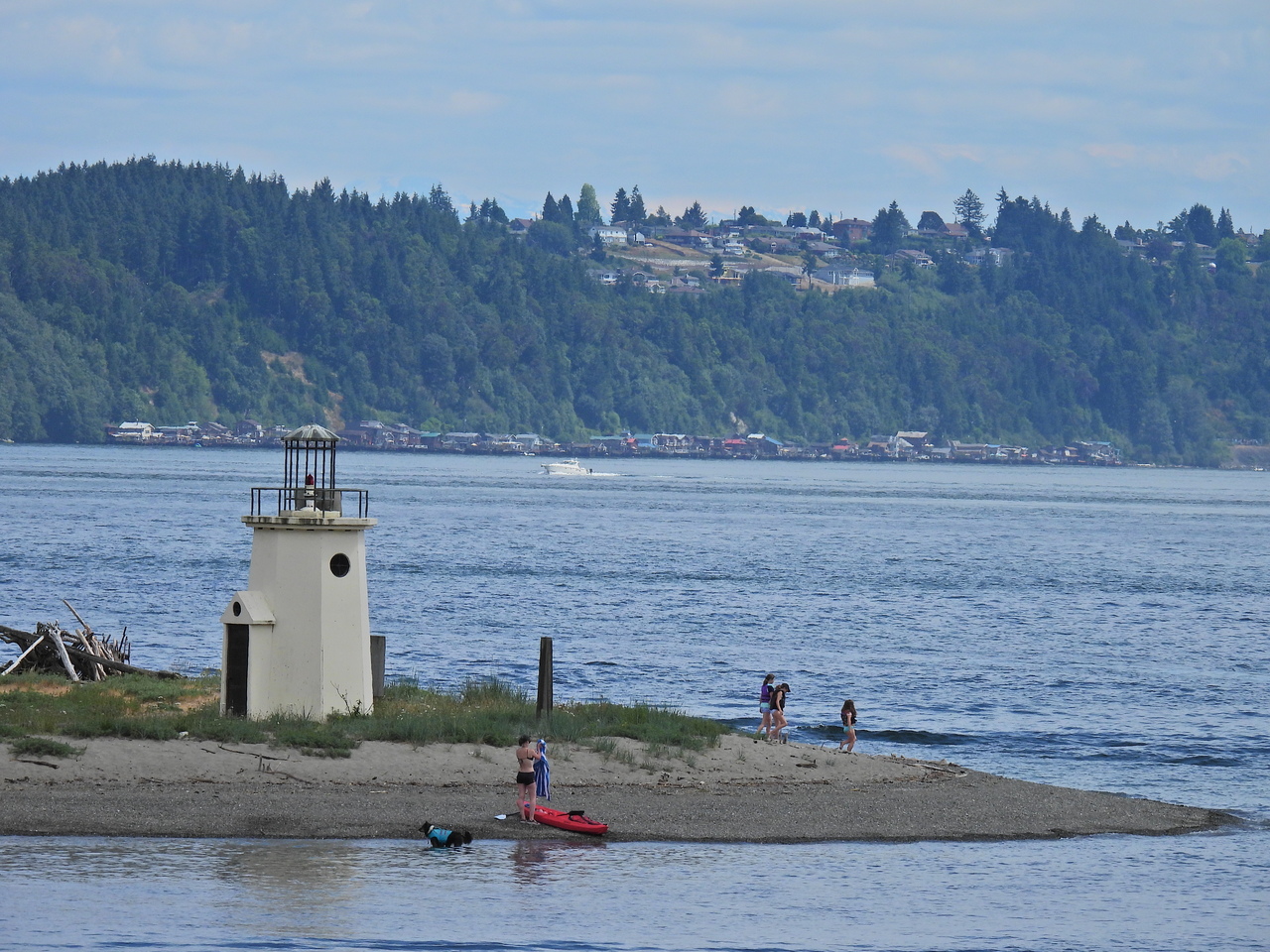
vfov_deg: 4.6
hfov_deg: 6.2
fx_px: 11740
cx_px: 635
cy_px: 476
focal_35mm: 320
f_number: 5
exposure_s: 1/1600
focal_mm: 57.1
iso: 100
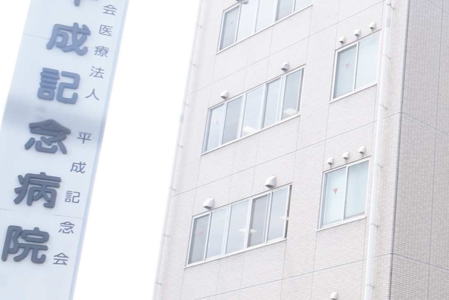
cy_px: 248
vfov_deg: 17.3
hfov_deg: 22.8
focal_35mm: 78
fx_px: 973
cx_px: 600
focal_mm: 16
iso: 400
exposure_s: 1/60
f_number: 14
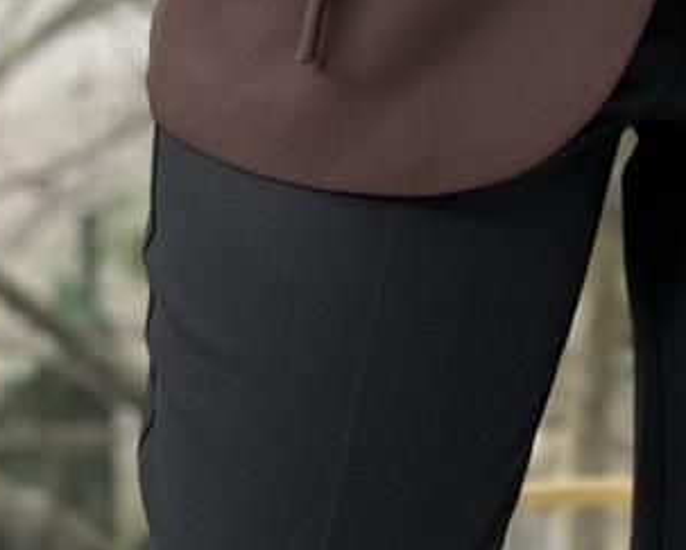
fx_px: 4186
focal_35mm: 206
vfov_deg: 7.2
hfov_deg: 9.3
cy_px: -635
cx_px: 702
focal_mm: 6.76
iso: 100
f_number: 1.78
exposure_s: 1/242
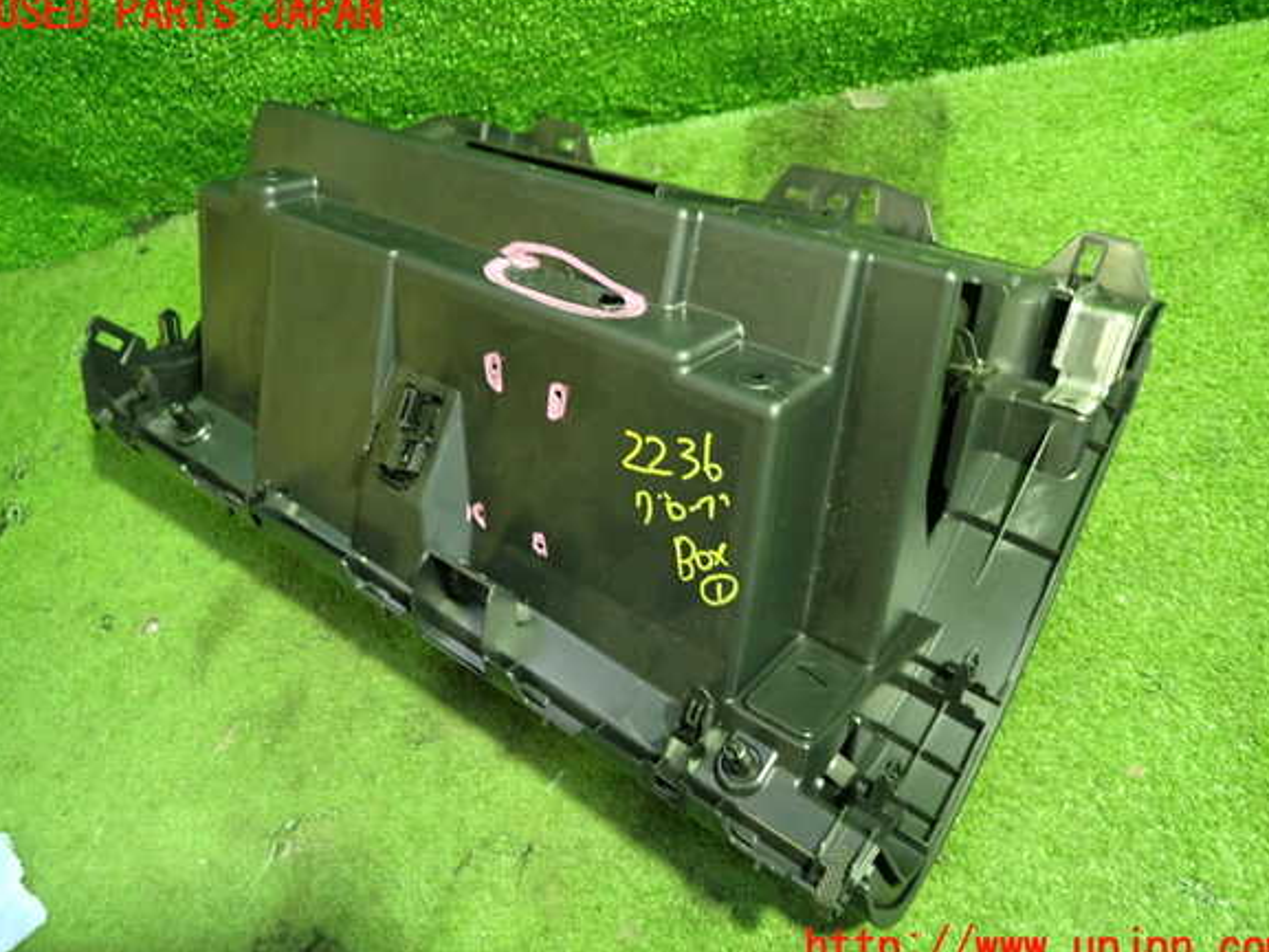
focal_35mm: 26
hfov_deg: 67.3
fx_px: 953
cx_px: 642
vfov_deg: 53.1
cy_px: 481
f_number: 2
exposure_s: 1/30
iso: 640
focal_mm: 4.5
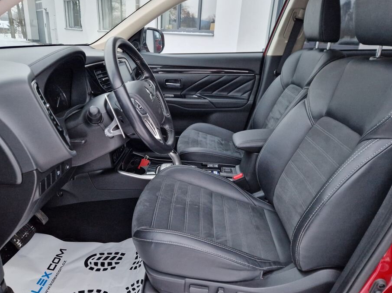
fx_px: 294
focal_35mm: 26
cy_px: 150
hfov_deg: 67.2
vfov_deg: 53.0
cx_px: 180
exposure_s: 1/100
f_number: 1.8
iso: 1000
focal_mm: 5.4
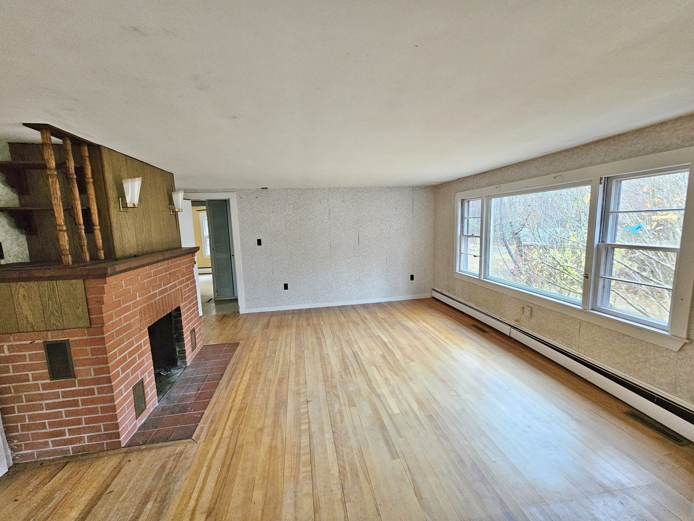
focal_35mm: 13
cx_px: 347
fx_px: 261
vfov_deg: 89.9
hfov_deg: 106.2
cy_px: 260
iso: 640
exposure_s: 1/24
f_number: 2.2
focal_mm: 2.2
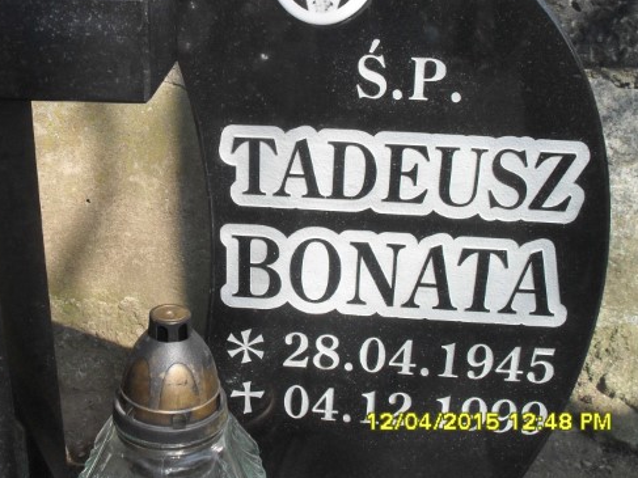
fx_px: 848
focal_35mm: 46
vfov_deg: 31.3
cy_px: 168
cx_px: 232
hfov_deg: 40.9
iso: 200
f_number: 8.4
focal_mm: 6.3
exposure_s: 1/250
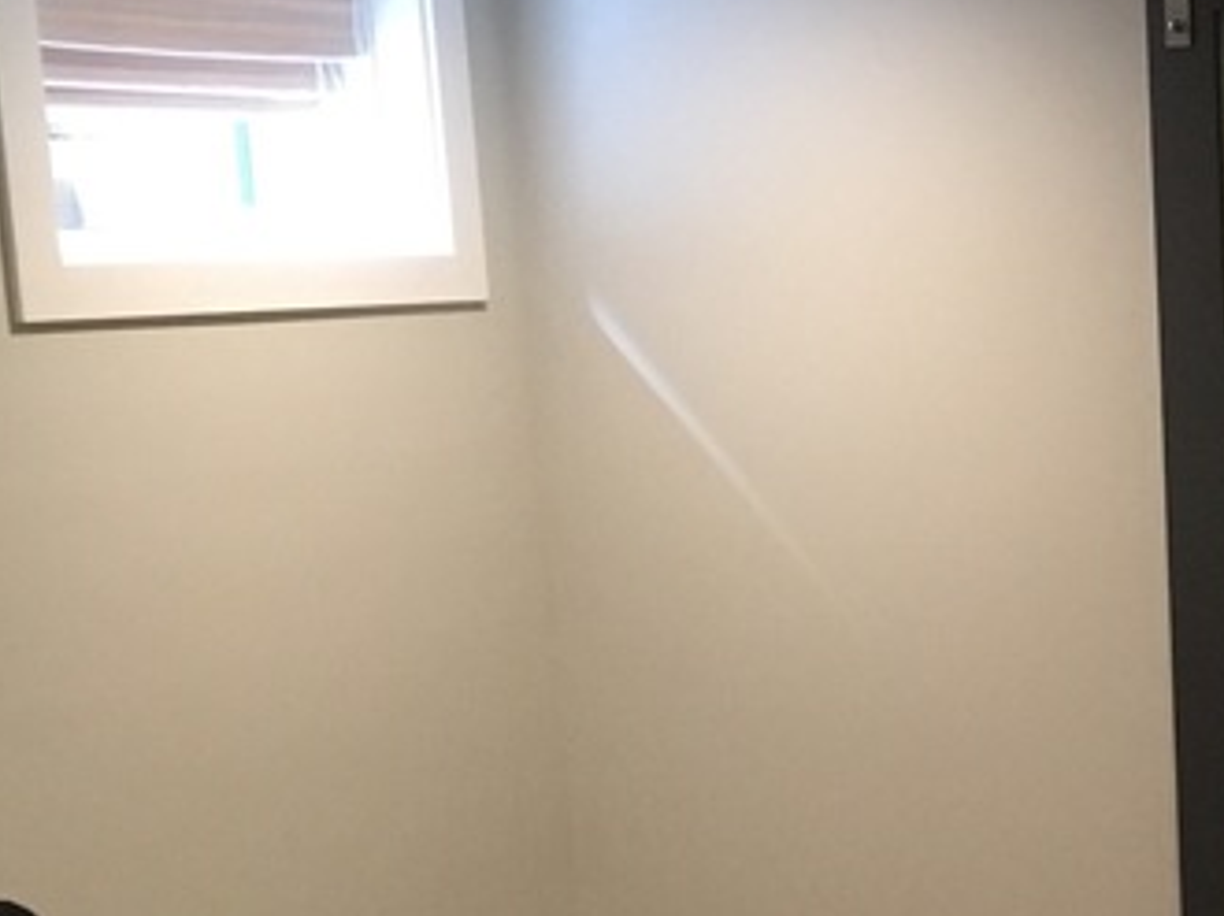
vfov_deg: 16.2
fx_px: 3180
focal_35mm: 90
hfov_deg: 19.8
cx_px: 1636
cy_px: 771
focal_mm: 4.15
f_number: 2.2
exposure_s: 1/30
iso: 160
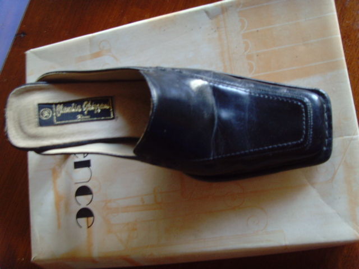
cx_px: 180
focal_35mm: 39
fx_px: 404
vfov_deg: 36.8
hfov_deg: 47.9
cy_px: 134
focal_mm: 6.6
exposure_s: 1/6
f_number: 3.5
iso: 200
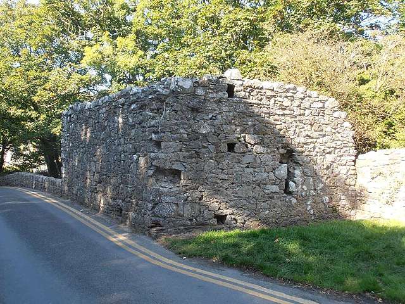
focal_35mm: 37
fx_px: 433
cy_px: 152
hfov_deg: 50.1
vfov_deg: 38.7
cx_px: 202
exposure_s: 1/125
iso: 80
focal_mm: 6.61
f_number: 3.9
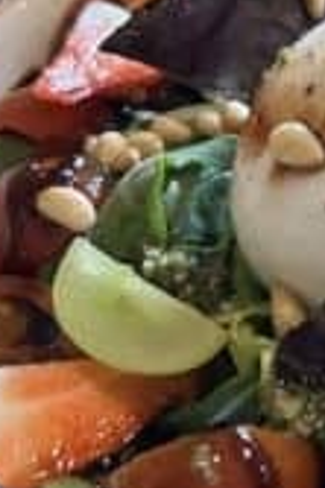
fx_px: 1384
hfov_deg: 12.4
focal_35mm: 102
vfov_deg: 19.0
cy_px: -91
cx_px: 555
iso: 400
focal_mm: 5.7
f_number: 1.5
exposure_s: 1/33
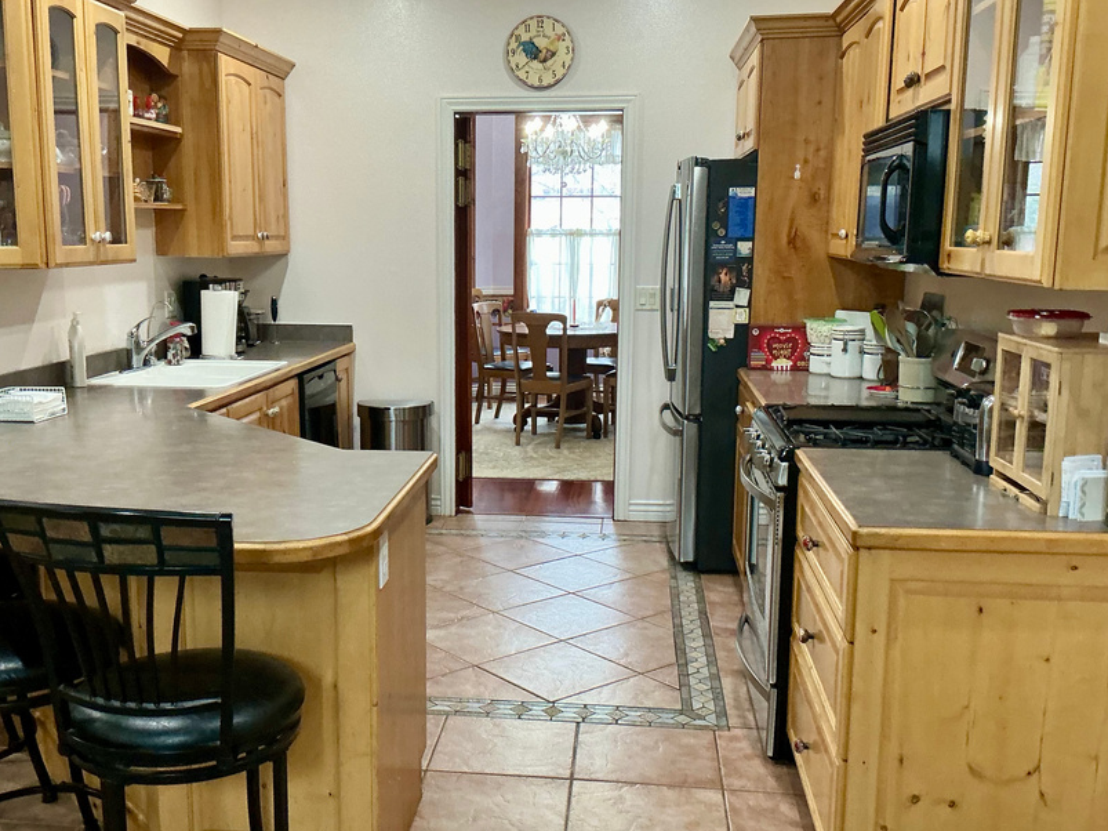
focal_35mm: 37
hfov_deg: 50.0
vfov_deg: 38.6
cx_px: 491
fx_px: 1184
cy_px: 451
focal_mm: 3
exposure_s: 1/60
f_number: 1.8
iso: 125
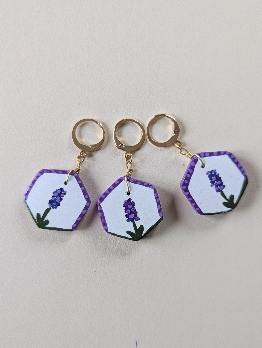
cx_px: 131
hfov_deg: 56.9
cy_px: 174
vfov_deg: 71.5
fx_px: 242
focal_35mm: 24
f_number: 1.85
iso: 66
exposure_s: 1/29.4
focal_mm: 6.81
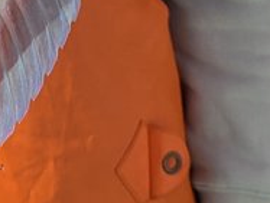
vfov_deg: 8.1
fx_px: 1282
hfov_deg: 11.6
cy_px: -334
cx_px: -108
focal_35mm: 164
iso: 47
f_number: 1.85
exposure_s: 1/4348
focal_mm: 6.81
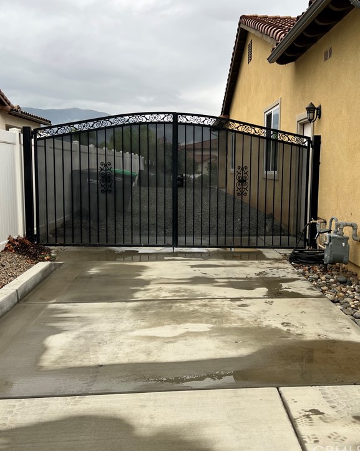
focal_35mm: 36
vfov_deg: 50.3
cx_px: 230
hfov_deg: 40.8
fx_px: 480
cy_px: 221
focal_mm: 5.7
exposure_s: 1/544
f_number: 1.5
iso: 50
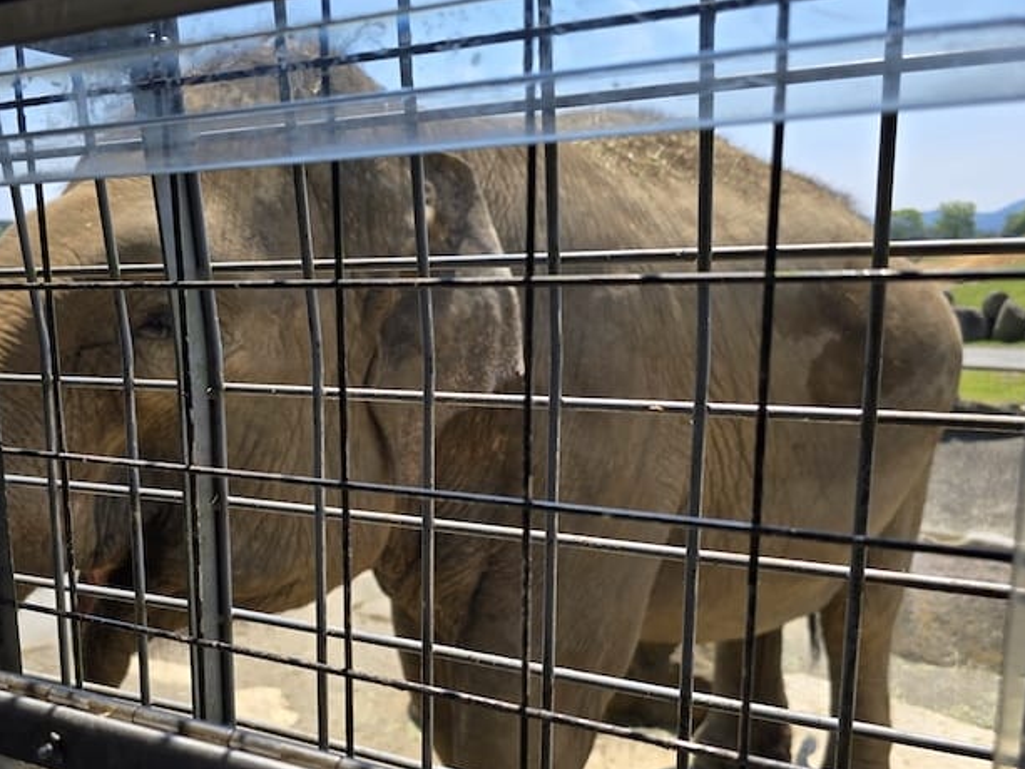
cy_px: 418
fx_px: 888
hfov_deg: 59.9
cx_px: 468
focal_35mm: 30
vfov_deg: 46.8
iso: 12
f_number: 1.7
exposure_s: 1/468
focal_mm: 6.3
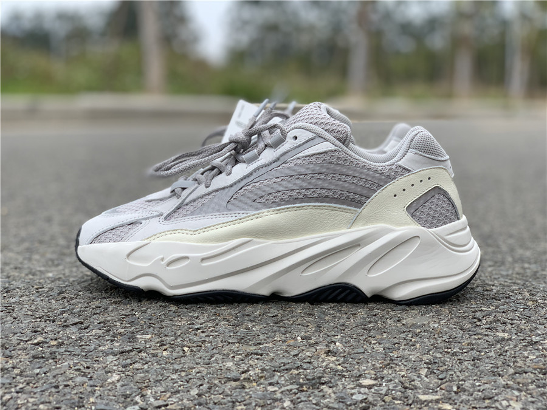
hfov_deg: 36.8
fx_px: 822
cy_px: 205
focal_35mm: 52
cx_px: 274
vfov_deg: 28.0
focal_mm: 6
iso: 16
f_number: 2.4
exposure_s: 1/695
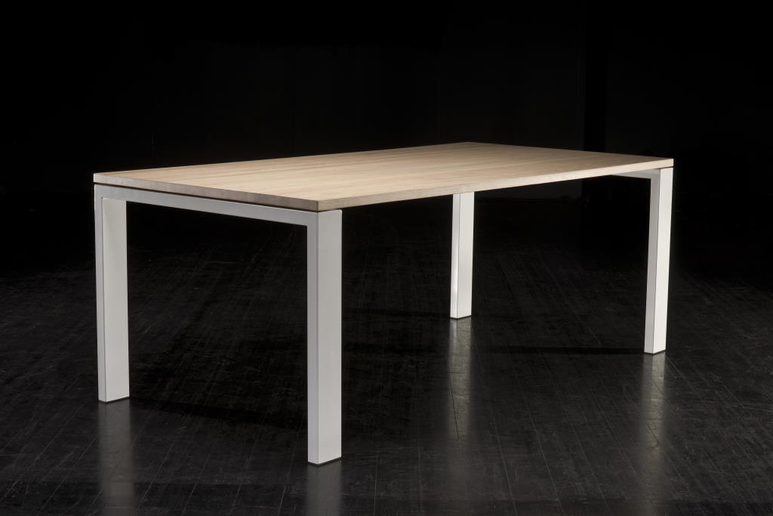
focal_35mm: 60
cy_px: 258
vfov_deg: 22.6
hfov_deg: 33.4
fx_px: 1288
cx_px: 386
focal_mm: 60
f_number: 11
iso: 100
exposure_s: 1/200
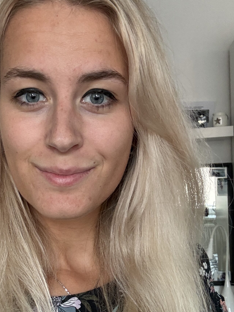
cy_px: 196
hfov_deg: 26.8
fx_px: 487
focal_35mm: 54
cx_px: 75
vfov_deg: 35.3
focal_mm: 2.69
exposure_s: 1/60
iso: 250
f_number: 1.9
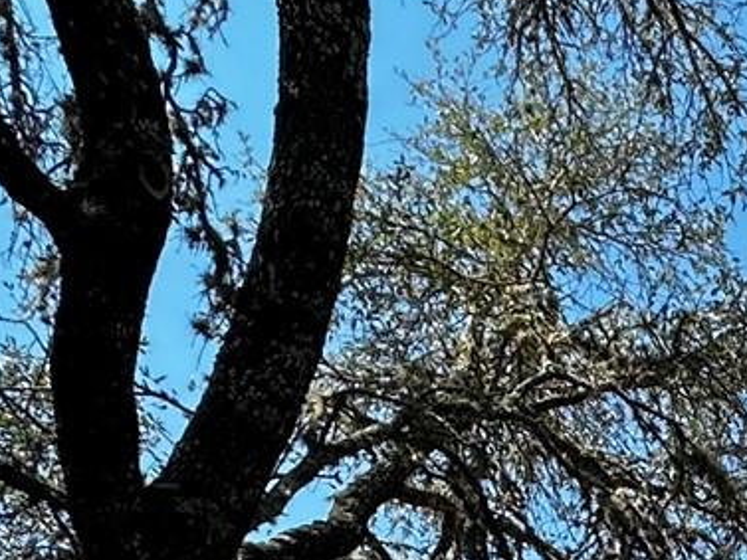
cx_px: 1294
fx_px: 1641
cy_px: 1019
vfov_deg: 16.2
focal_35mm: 76
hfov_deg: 19.8
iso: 40
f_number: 2.2
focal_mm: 2.22
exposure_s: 1/666
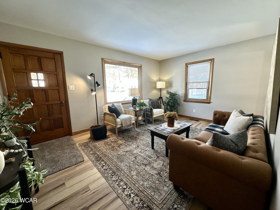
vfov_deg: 85.7
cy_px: 105
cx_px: 140
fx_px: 113
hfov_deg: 102.1
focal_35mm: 14
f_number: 2.2
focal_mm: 2.22
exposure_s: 1/120
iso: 80
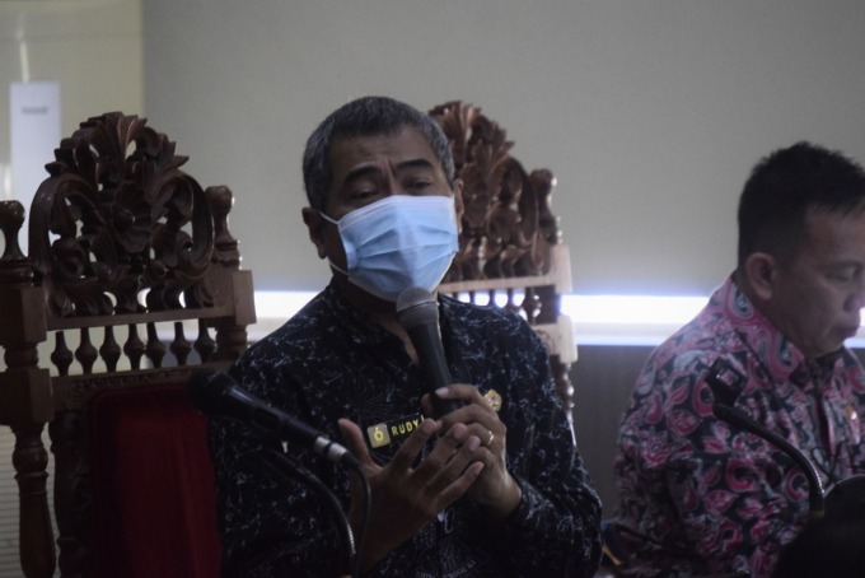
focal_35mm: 300
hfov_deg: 6.9
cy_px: 289
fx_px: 7211
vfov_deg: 4.6
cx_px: 432
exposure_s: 1/100
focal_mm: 200
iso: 6400
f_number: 5.6
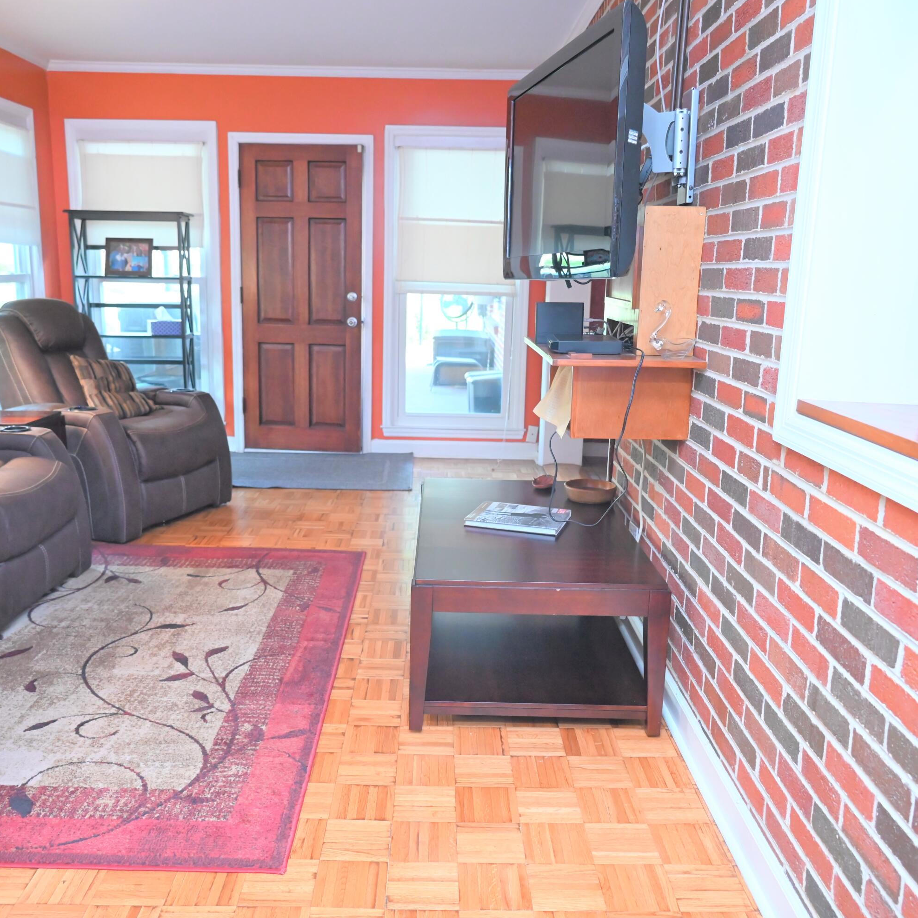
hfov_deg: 52.5
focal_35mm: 31
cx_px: 436
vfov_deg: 52.5
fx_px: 930
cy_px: 461
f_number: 4
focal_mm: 24
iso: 2800
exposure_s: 1/125
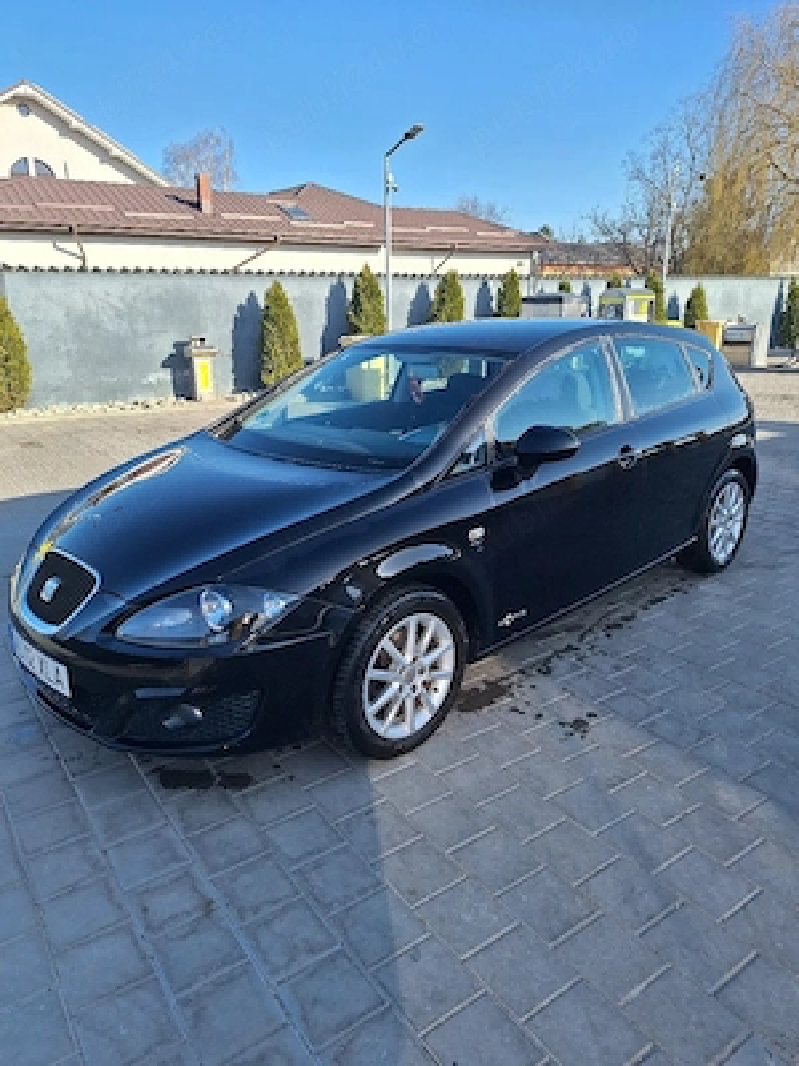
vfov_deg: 73.9
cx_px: 400
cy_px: 533
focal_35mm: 23
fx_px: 708
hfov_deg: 58.9
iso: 40
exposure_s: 1/1429
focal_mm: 5.54
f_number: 1.8
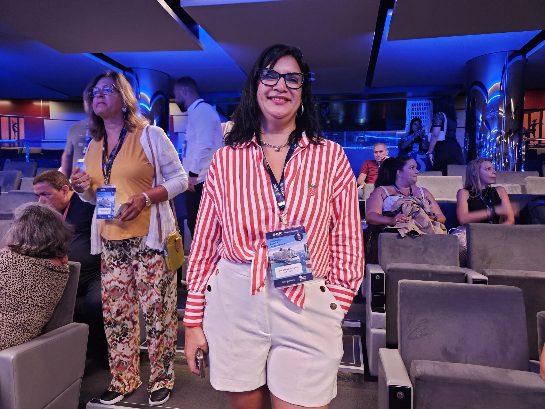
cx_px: 272
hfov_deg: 73.9
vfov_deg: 58.9
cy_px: 204
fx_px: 362
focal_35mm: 23
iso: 640
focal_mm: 5.4
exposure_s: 1/24
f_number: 1.8
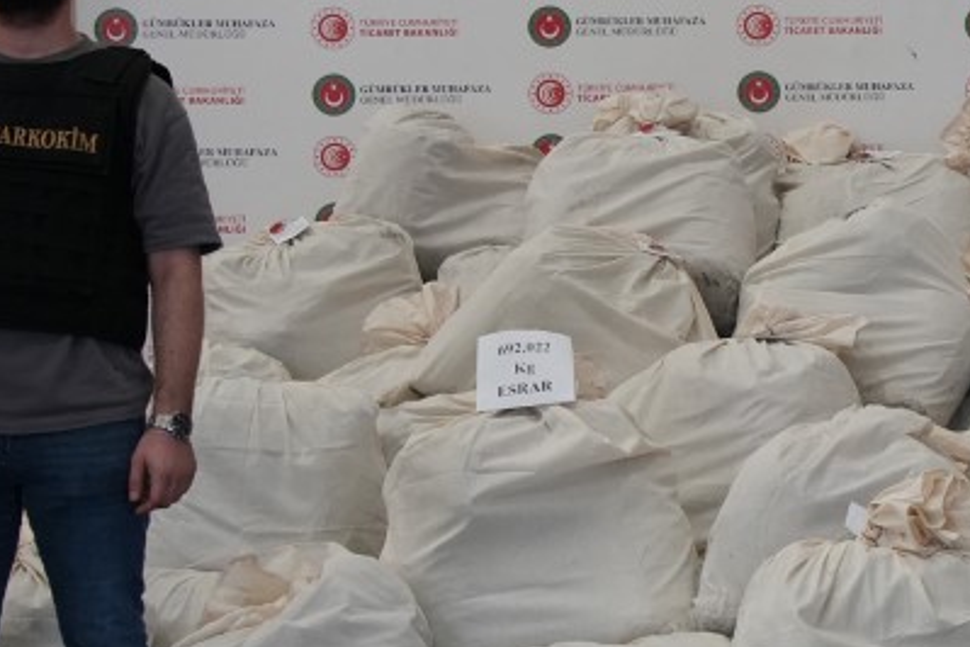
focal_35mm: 86
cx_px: 885
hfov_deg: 23.0
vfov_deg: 15.9
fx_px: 2317
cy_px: 337
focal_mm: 33
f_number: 4
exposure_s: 1/160
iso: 3200
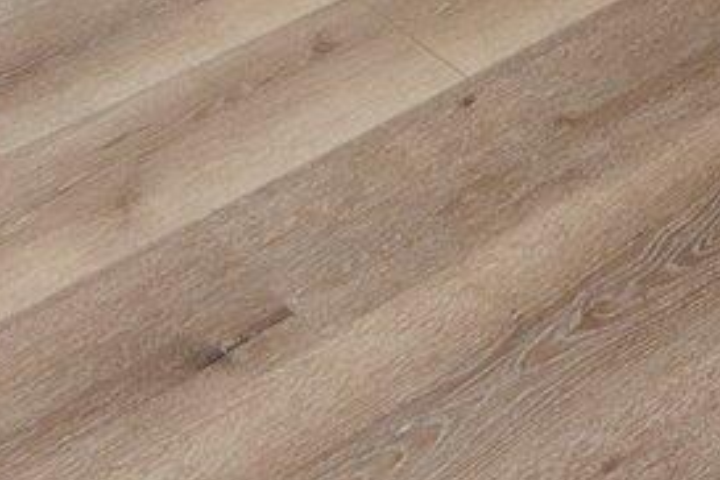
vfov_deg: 8.6
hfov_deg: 19.5
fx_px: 2100
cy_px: -1290
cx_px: 393
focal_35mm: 105
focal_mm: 14
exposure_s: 1/30
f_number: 9
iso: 320
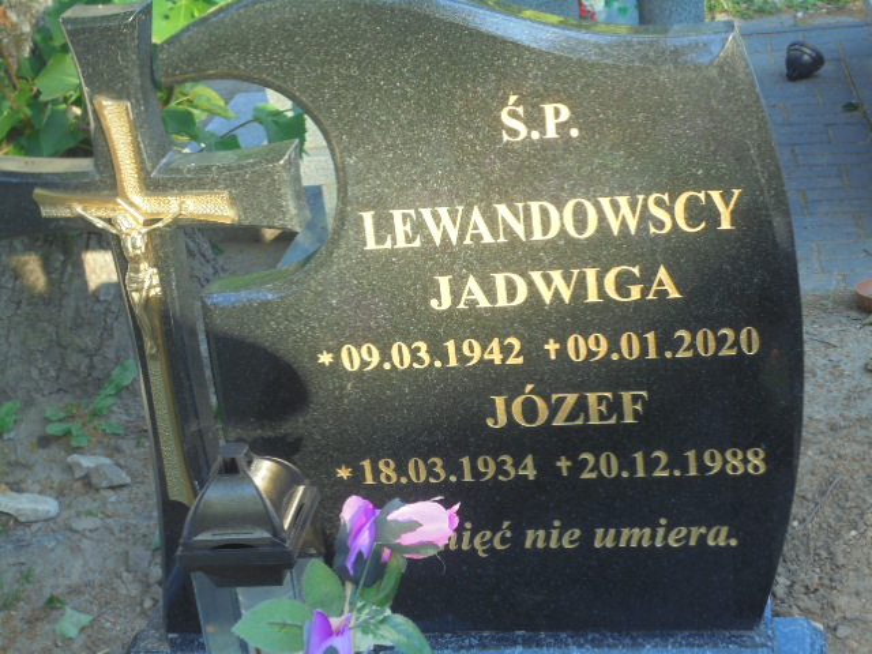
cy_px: 327
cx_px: 436
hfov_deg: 30.3
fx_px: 1612
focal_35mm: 64
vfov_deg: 22.9
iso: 100
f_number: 5.6
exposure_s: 1/40
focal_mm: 11.5
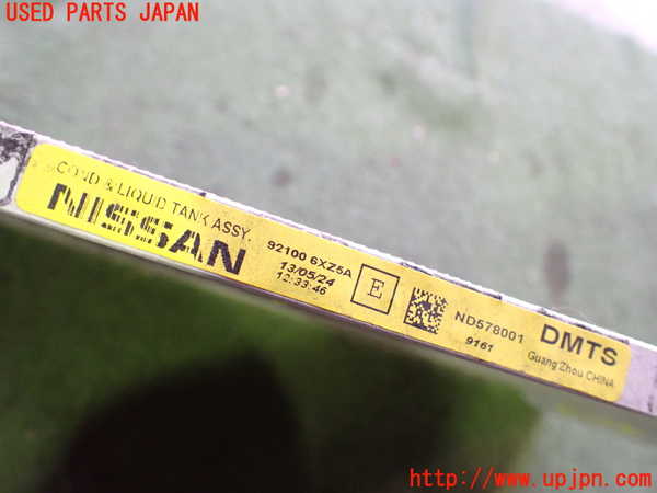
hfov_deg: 60.0
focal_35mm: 30
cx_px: 328
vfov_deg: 46.8
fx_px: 569
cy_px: 246
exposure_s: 1/40
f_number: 2.3
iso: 800
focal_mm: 5.4
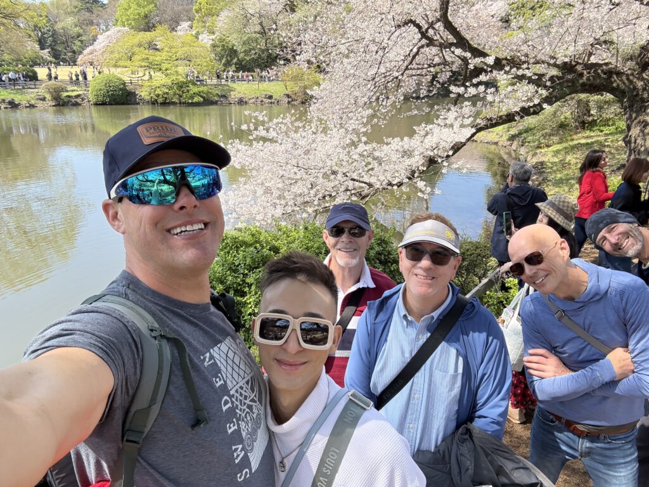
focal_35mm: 23
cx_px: 324
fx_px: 431
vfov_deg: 58.9
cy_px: 244
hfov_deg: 73.9
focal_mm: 2.7
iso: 40
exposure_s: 1/244
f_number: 1.9
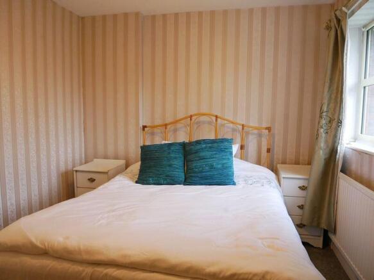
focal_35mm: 24
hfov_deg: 71.6
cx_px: 187
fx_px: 259
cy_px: 140
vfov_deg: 56.8
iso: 2000
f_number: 5
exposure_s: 1/60
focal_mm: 12
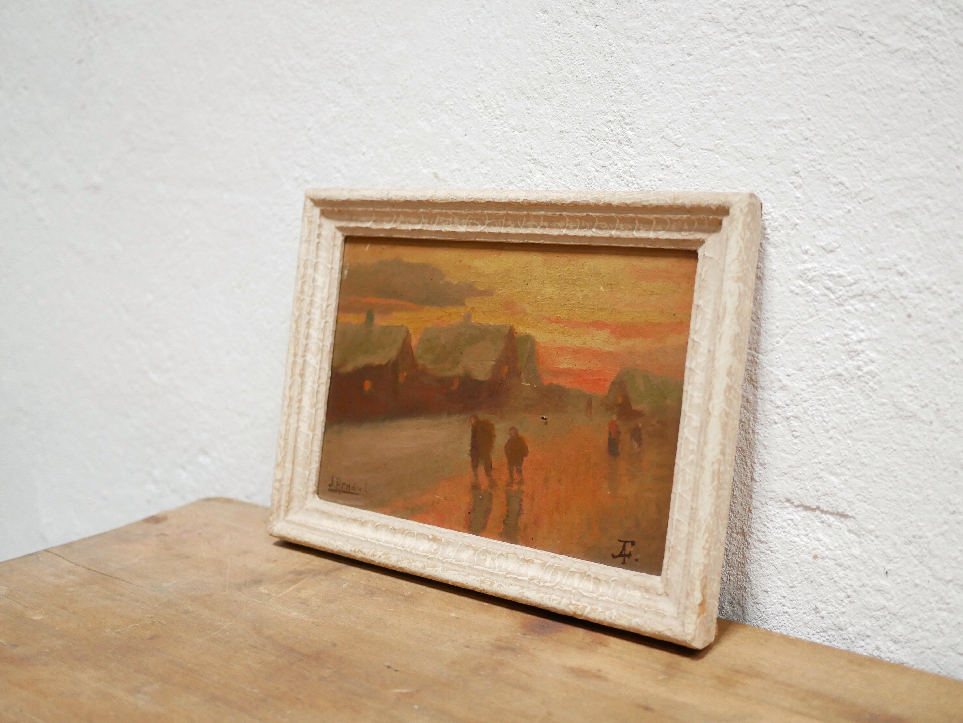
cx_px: 482
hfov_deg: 46.8
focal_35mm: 40
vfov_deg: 36.0
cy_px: 362
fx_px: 1113
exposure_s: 1/60
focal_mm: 20
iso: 1250
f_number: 1.7
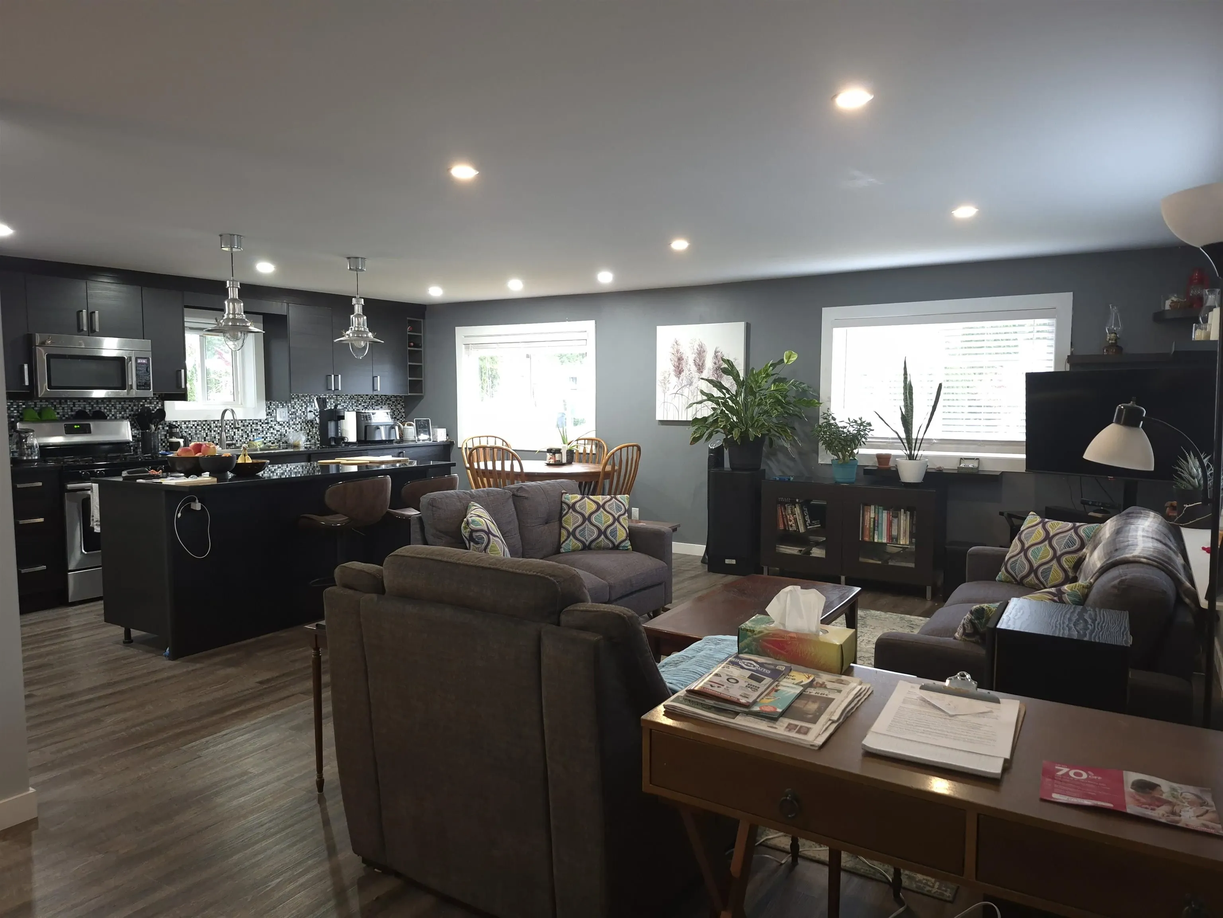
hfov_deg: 73.9
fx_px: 813
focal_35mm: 23
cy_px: 459
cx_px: 612
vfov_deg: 58.9
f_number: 1.8
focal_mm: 5.4
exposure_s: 1/24
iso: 250
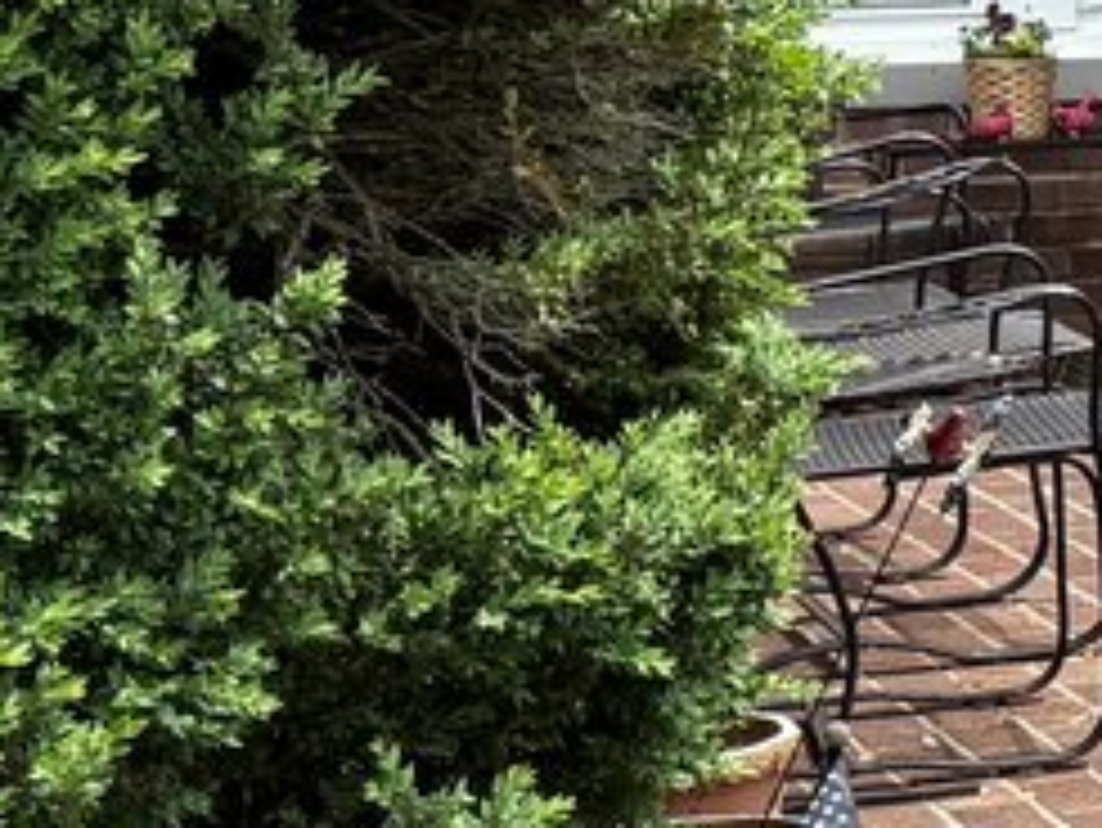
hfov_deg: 11.7
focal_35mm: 148
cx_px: 2319
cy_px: -92
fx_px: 4714
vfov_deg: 9.9
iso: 100
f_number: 1.78
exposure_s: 1/1653
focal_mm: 6.76
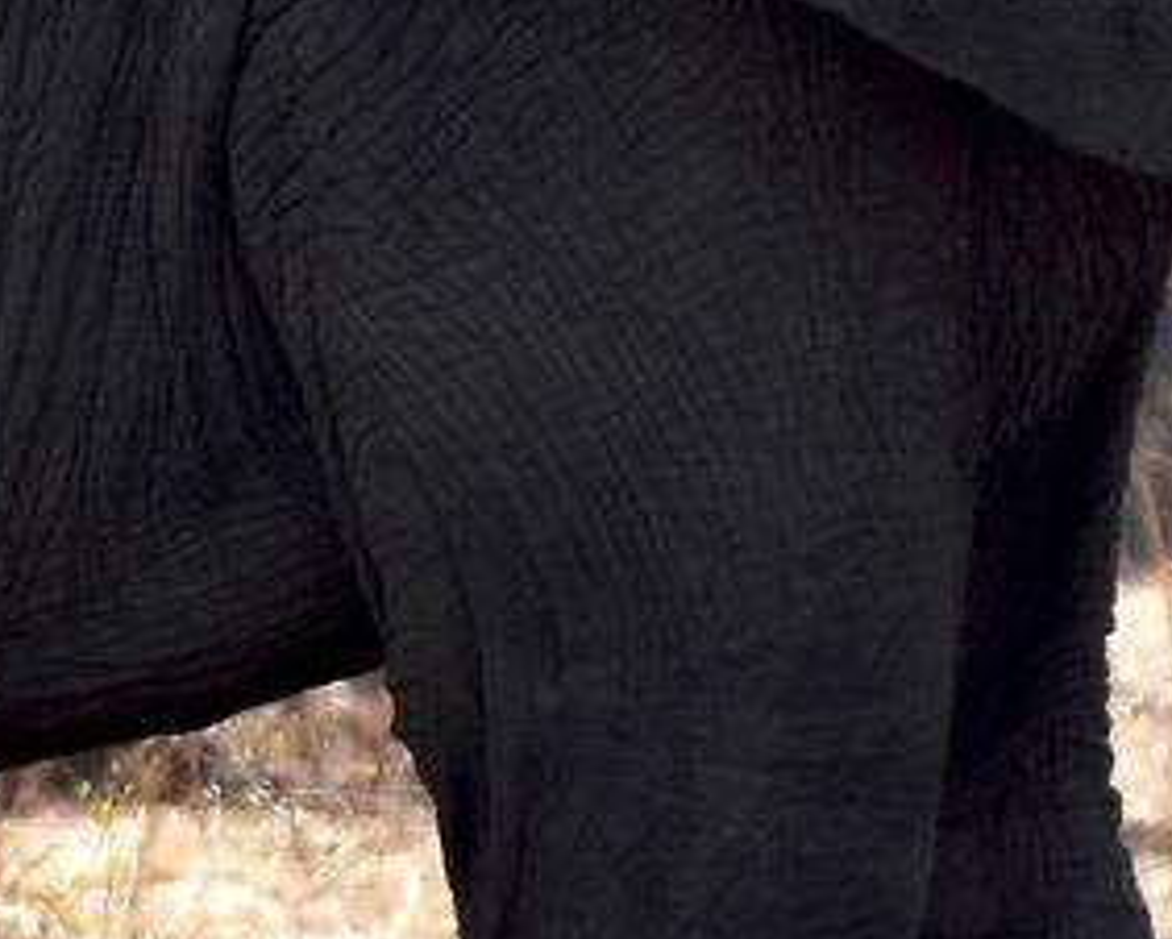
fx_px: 58140
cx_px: 673
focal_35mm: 1675
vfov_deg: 0.9
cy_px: -17
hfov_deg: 1.2
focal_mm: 140
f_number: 7.1
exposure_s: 1/800
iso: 200
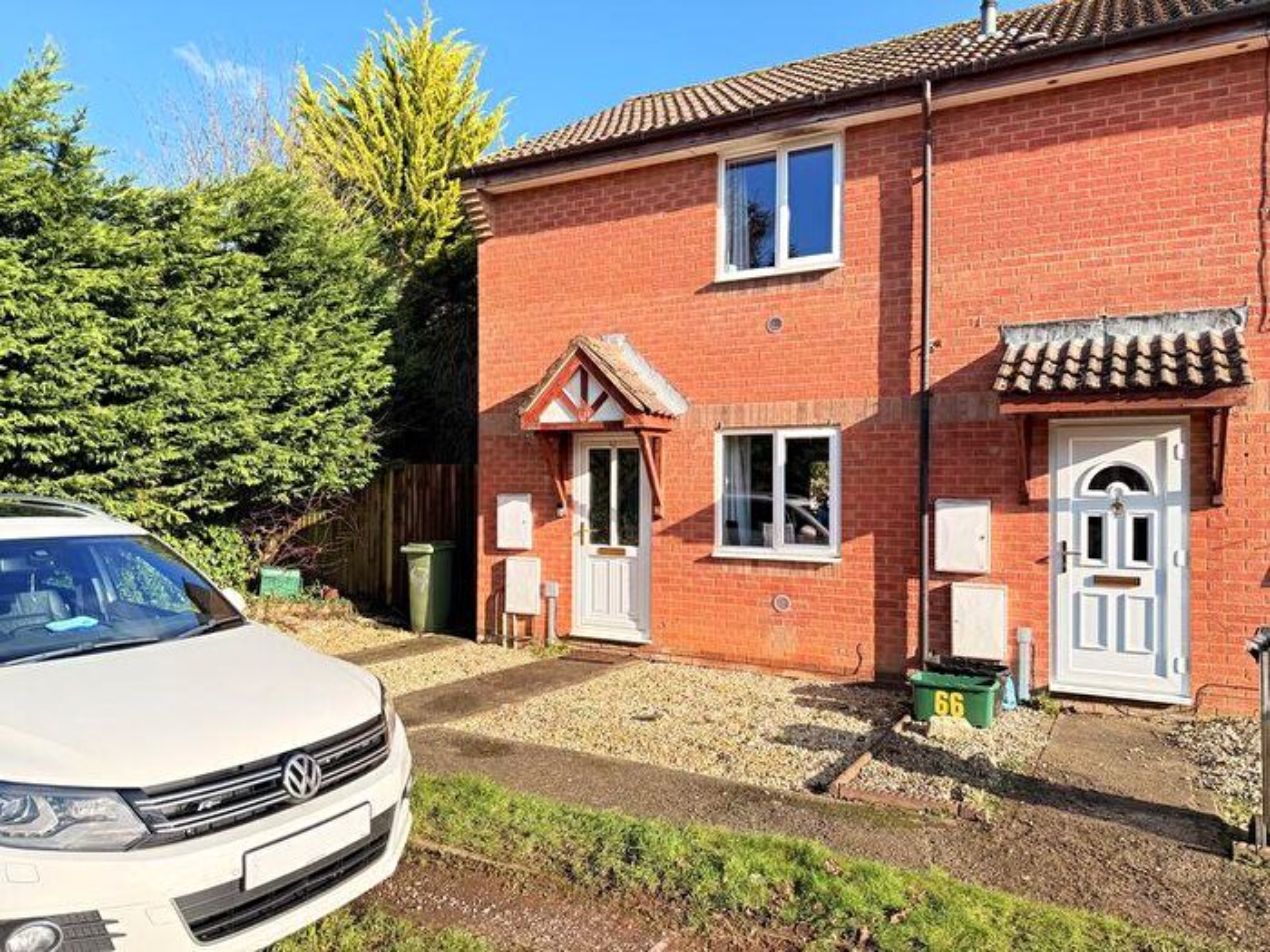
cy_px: 476
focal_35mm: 24
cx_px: 635
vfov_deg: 56.8
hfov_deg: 71.6
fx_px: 881
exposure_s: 1/3425
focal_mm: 6.76
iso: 100
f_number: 1.78
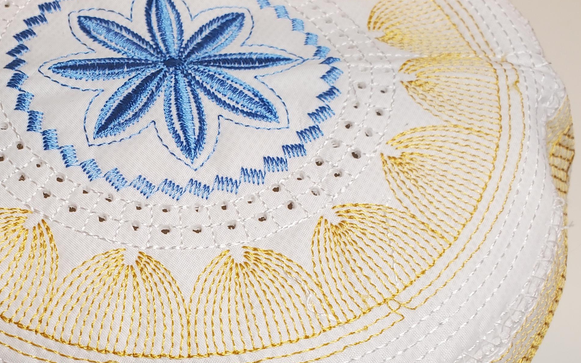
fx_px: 918
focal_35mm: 58
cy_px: 322
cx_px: 150
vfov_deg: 21.9
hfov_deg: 34.4
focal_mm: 4.3
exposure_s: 1/120
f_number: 2.4
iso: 100
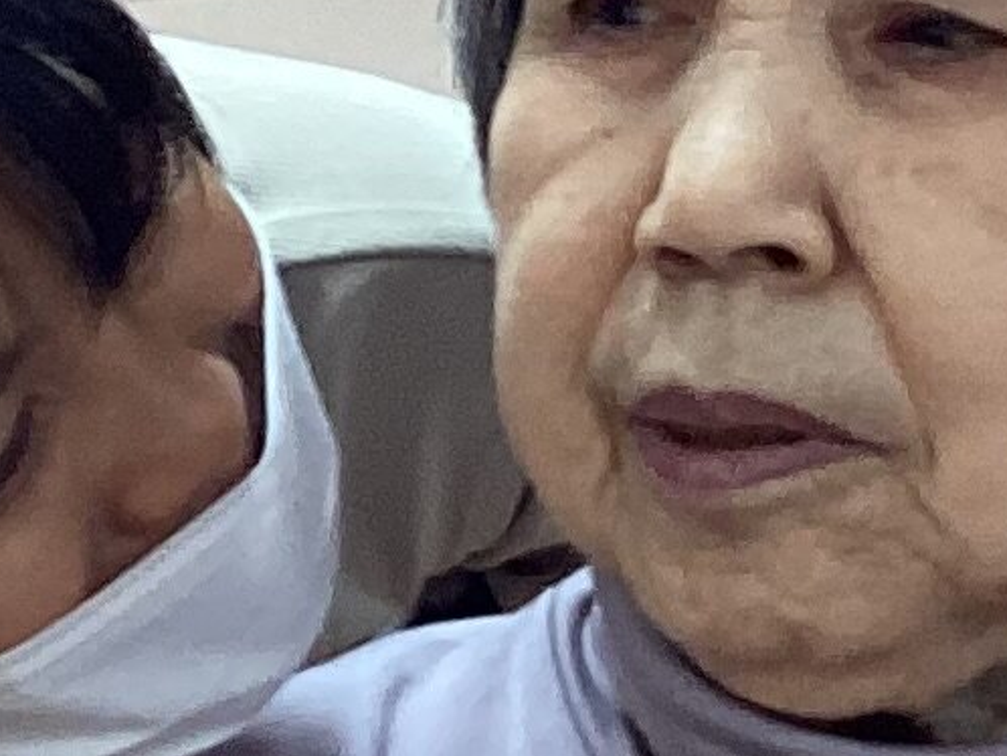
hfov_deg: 9.7
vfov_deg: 7.3
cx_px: 356
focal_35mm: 203
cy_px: 546
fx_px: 5908
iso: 80
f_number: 2.4
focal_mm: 3.3
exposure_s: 1/50
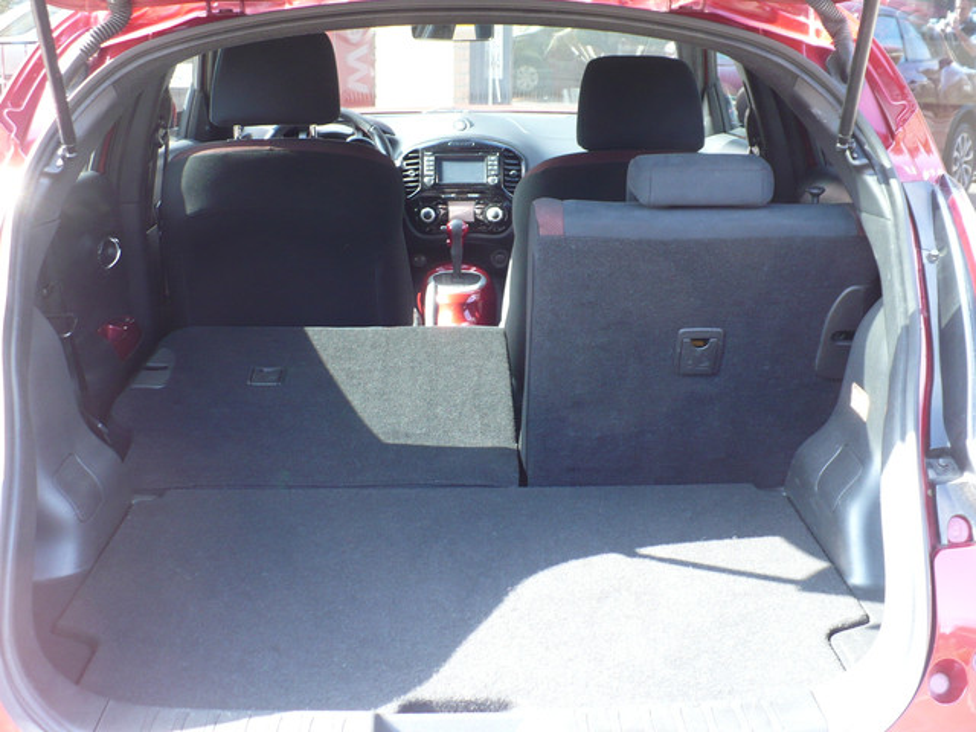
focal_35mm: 43
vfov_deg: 33.6
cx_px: 488
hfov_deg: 43.9
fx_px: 1212
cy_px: 366
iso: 100
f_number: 2.8
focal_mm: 6.1
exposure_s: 1/30
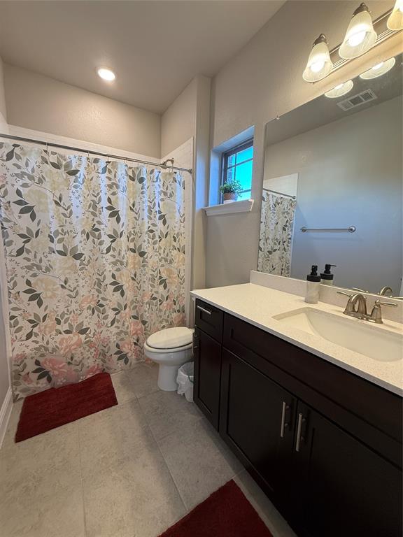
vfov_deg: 102.1
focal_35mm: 14
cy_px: 268
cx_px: 202
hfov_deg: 85.7
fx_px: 217
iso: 160
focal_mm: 2.22
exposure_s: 1/120
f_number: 2.2
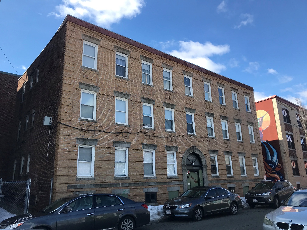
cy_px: 115
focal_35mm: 28
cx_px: 154
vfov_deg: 49.7
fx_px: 248
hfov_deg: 63.4
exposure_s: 1/1294
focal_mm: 3.99
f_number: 1.8
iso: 20
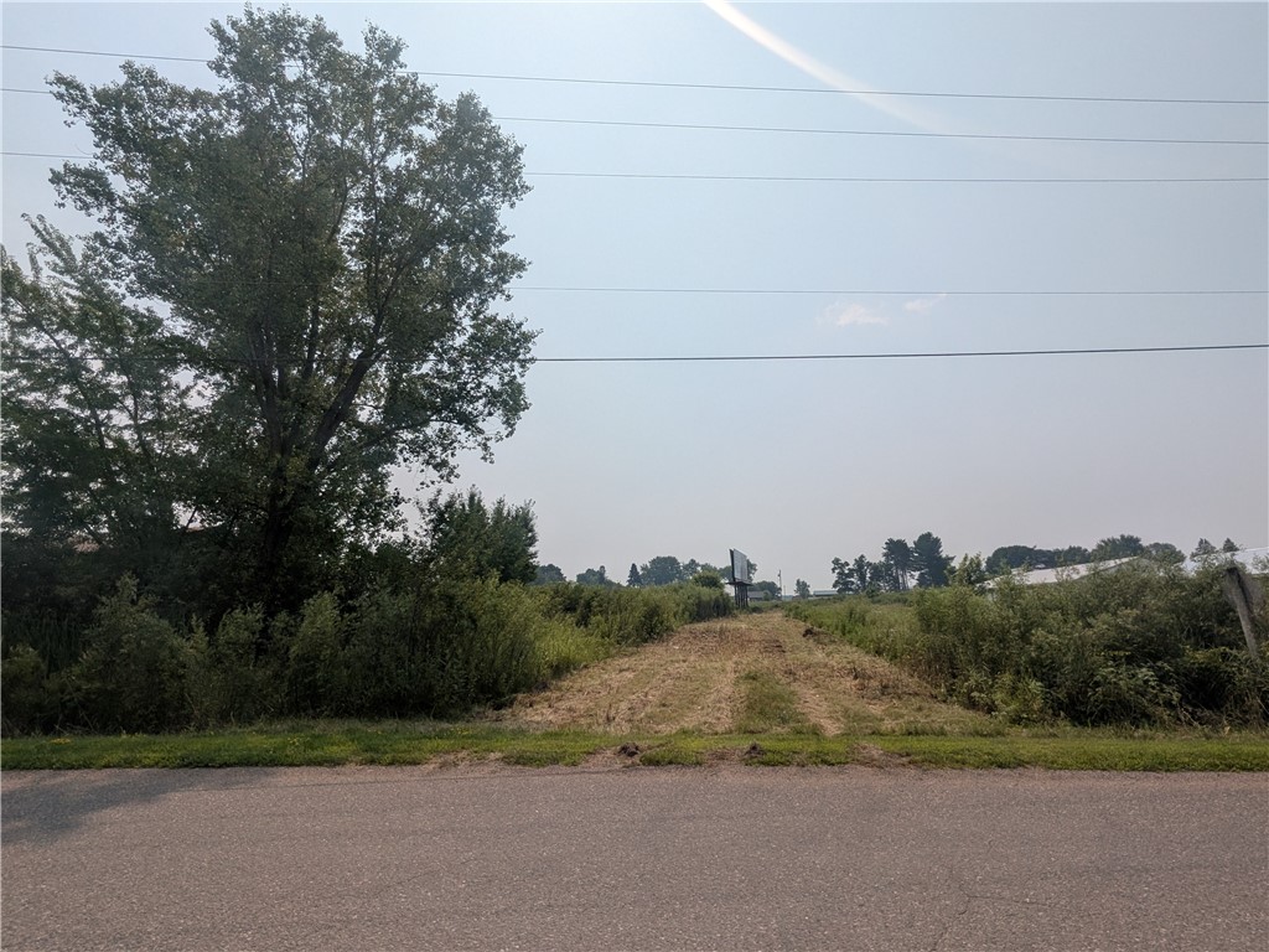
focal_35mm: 16
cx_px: 634
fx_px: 587
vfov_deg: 78.1
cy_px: 476
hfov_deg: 94.5
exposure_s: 1/4184
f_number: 2.2
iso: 45
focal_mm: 2.22
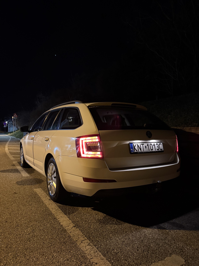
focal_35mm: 24
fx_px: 184
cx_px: 100
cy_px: 133
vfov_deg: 71.6
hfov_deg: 56.8
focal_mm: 6.76
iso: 1600
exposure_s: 1/25
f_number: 1.78
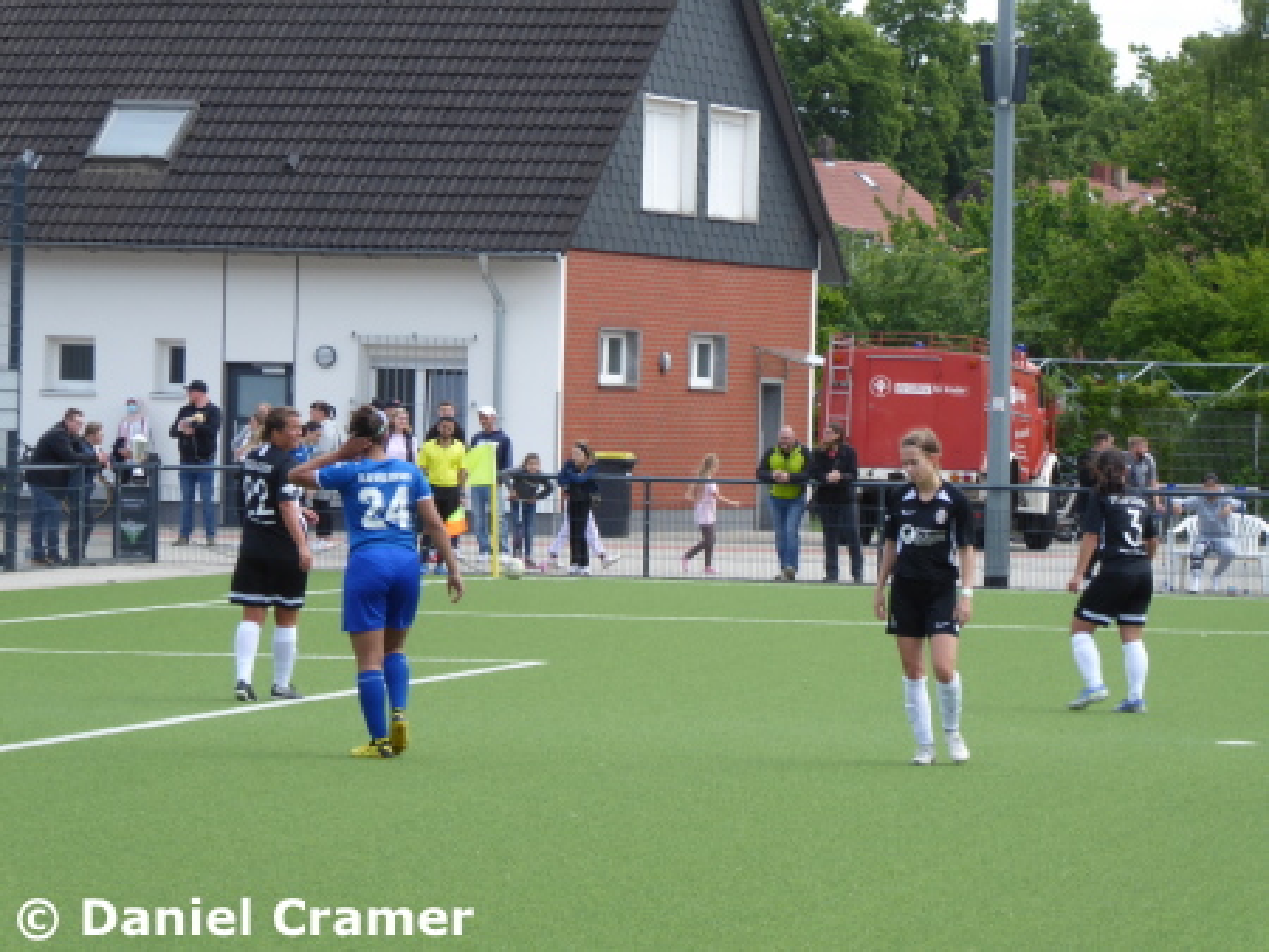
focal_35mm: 185
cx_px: 634
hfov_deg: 10.7
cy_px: 476
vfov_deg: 8.0
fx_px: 6786
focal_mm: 33.2
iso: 80
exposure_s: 1/125
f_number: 5.6
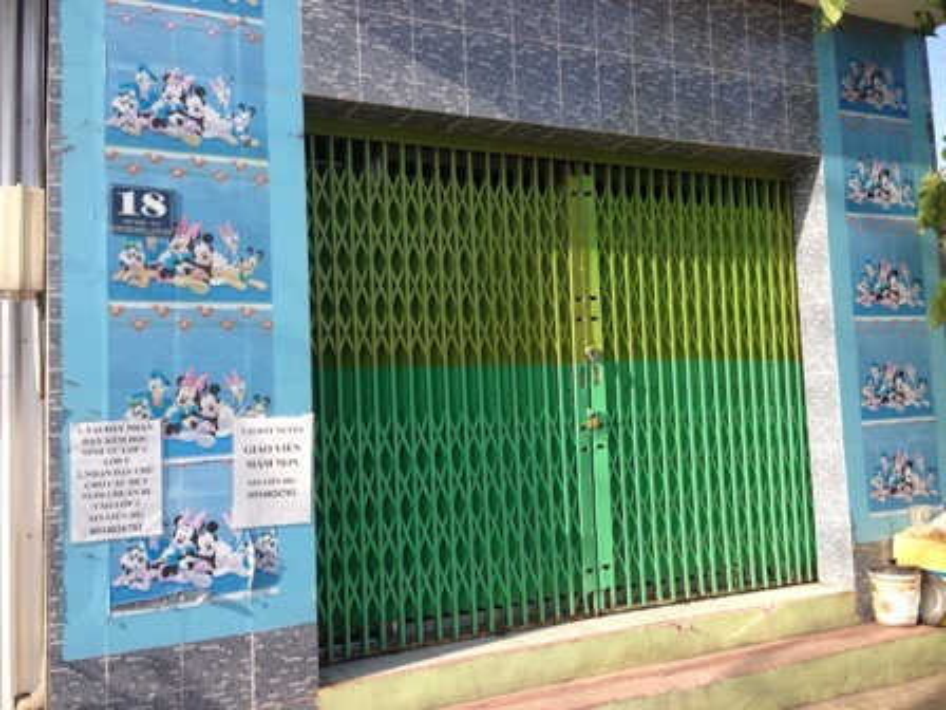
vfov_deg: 42.9
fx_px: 902
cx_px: 473
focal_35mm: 33
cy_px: 355
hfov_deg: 55.4
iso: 50
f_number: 2.4
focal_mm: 4.12
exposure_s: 1/653
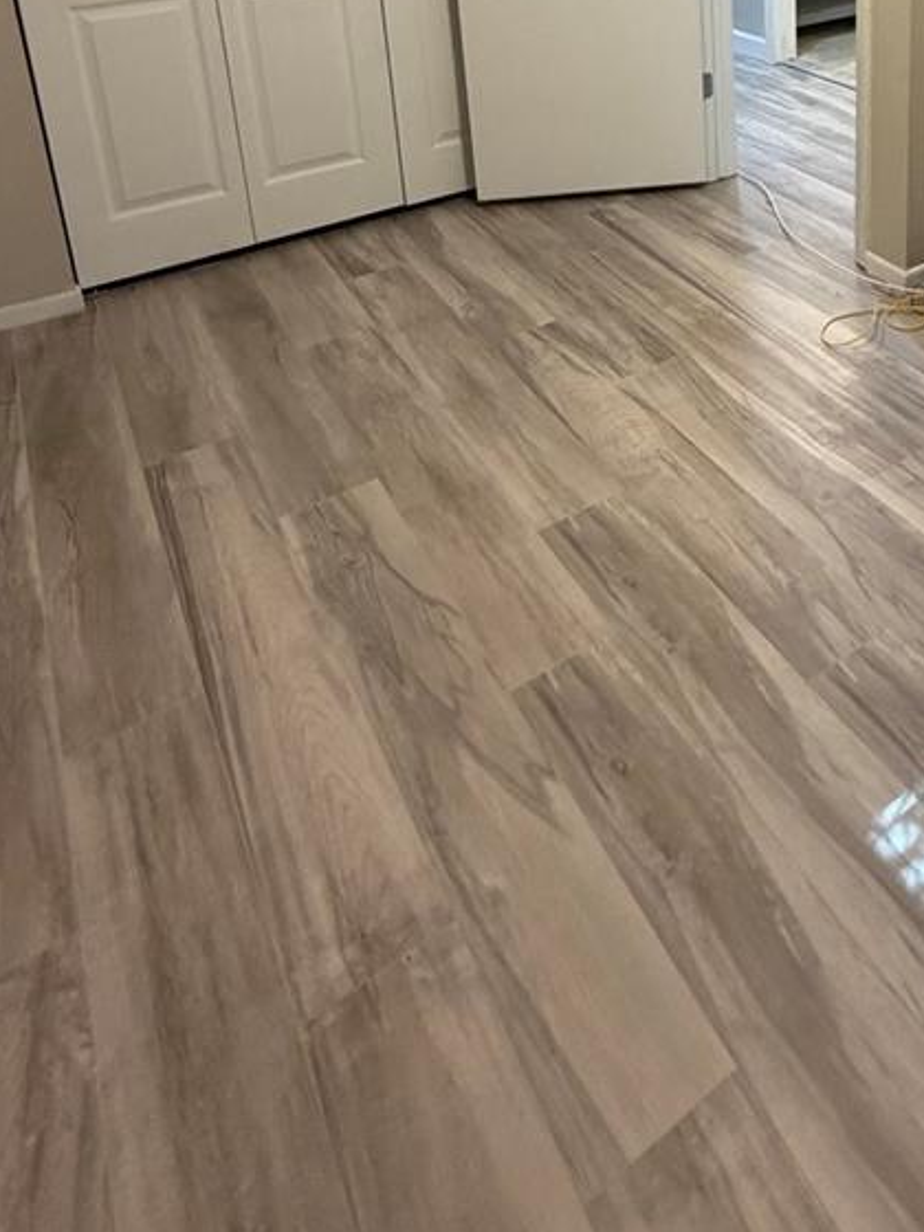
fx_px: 1068
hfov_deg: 44.0
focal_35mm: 30
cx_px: 770
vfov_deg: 50.9
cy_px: 59
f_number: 2.2
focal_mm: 2.22
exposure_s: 1/60
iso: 250
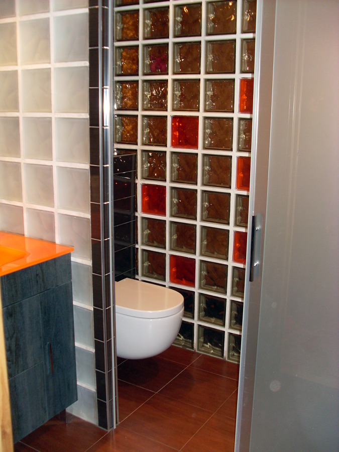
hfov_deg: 37.7
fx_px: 496
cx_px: 170
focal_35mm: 38
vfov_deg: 49.0
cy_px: 226
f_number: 3
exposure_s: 1/45
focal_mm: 6.3
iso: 100
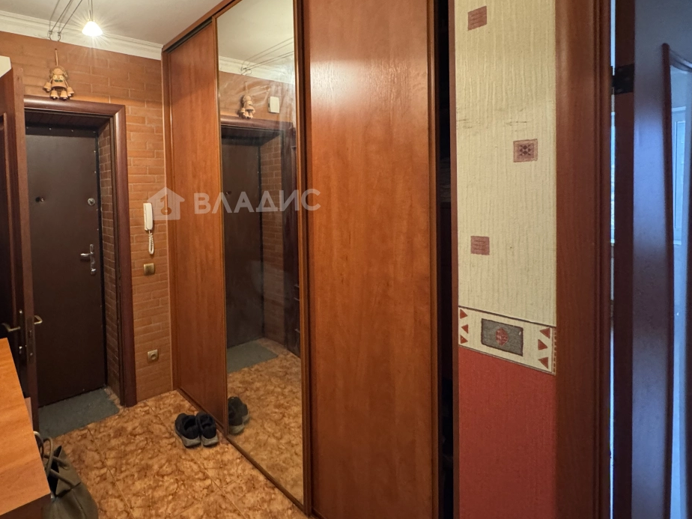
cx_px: 234
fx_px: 380
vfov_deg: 67.8
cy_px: 200
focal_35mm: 19
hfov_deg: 82.0
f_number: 2.2
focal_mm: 2.22
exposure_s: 1/50
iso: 800
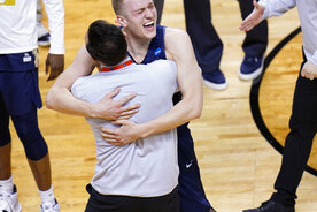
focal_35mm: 741
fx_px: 6524
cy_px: 57
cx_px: 147
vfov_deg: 1.9
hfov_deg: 2.8
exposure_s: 1/1250
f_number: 2.8
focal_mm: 400
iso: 4000
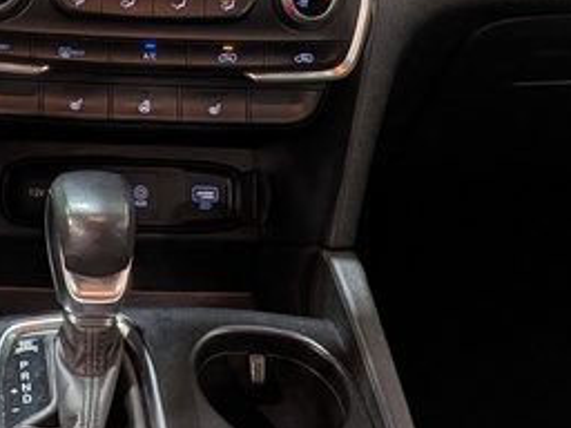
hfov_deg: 20.1
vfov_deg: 15.2
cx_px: 85
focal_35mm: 96
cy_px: 22
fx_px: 1584
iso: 26
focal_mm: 4.53
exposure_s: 1/121
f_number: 1.7
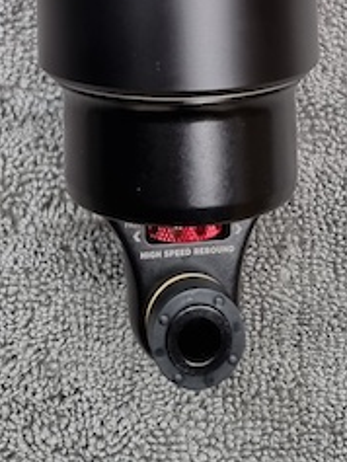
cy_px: -302
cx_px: 129
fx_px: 1082
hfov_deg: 18.2
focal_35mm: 81
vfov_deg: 19.6
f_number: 1.8
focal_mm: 6.7
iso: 80
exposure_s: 1/100
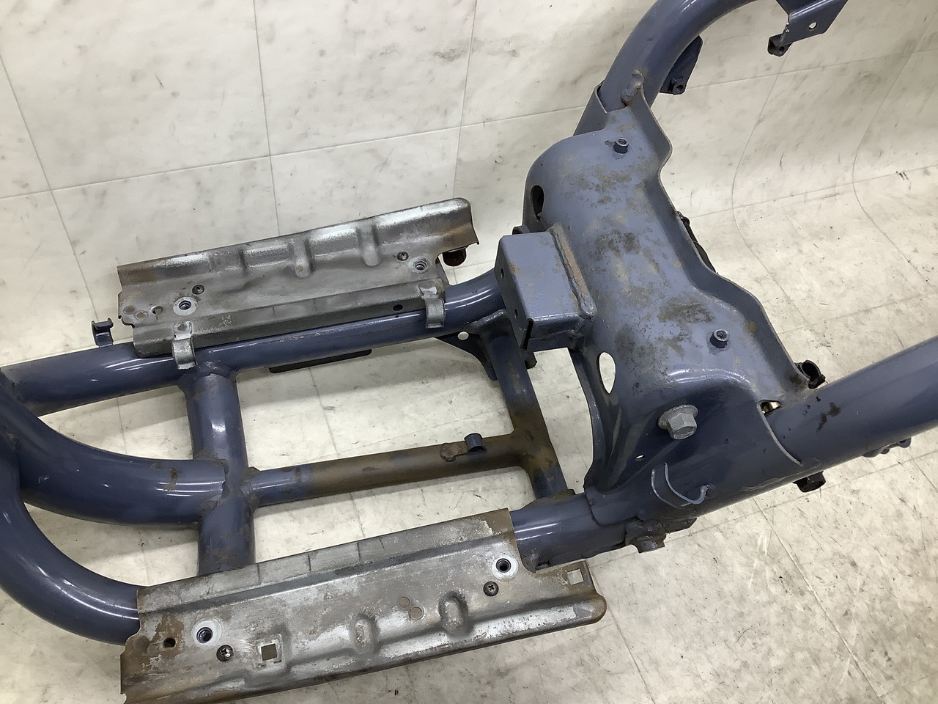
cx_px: 469
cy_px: 352
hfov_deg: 58.4
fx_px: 840
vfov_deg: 45.4
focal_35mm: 31
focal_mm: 3.3
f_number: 2.4
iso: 100
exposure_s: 1/60
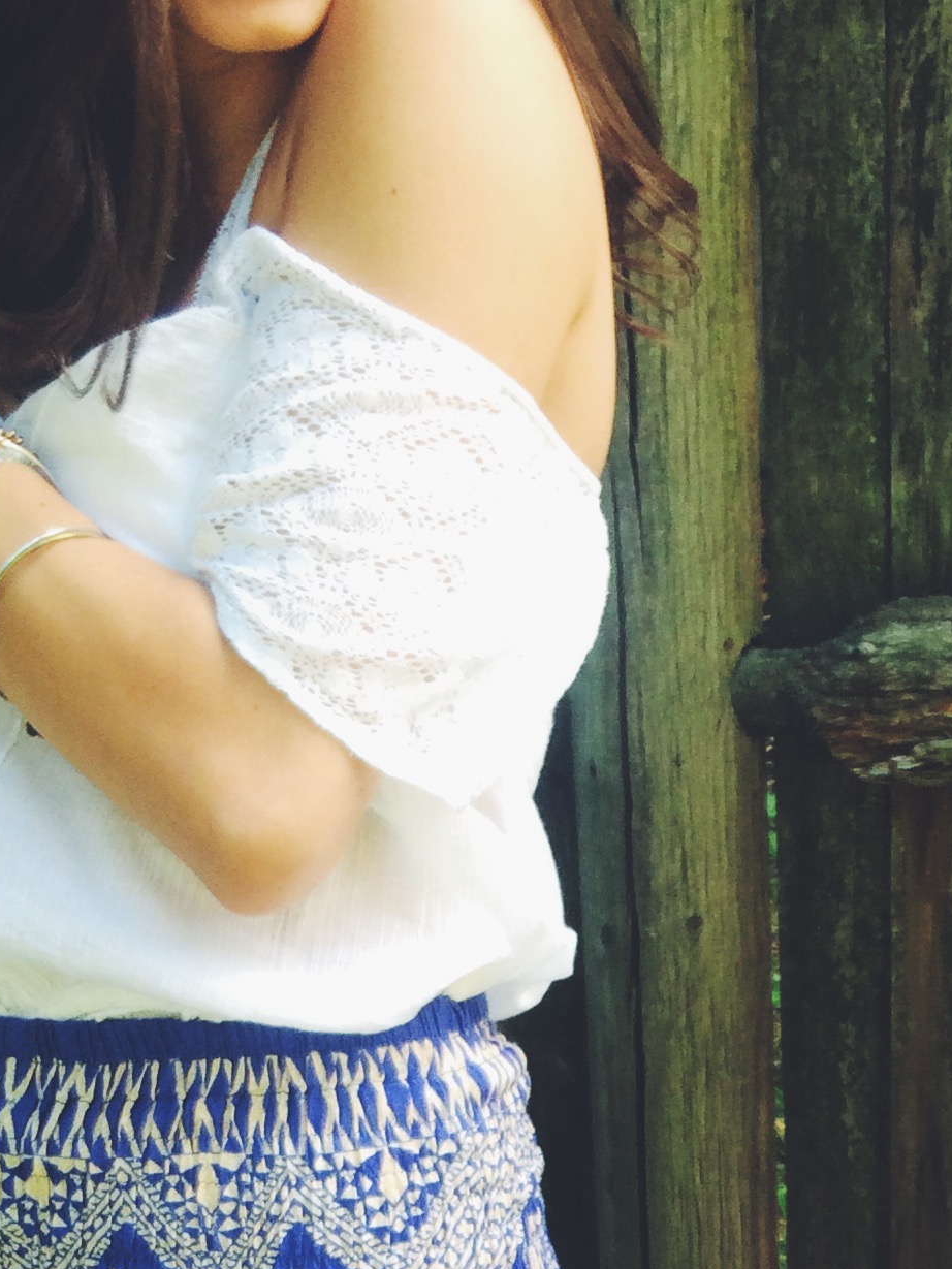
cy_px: 1388
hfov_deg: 19.1
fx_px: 2823
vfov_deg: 23.8
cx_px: 658
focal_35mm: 77
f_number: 2.2
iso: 50
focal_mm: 4.15
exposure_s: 1/120
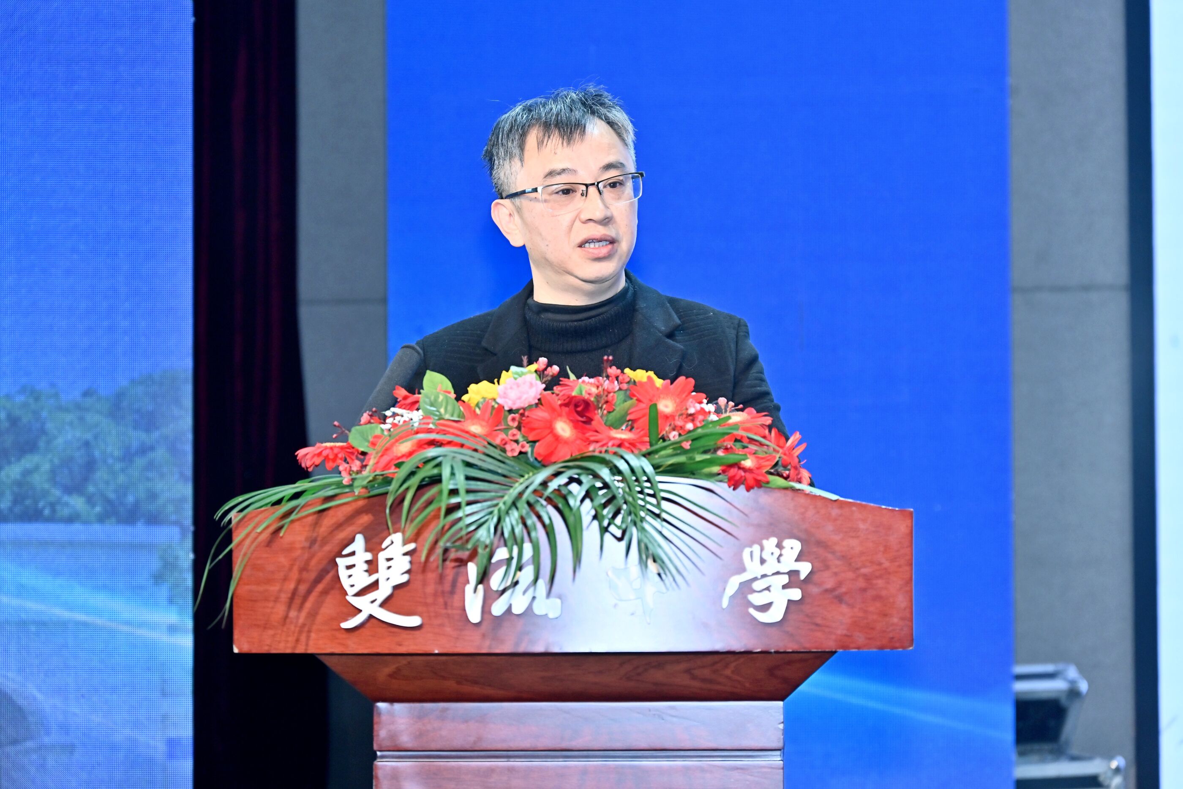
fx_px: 4108
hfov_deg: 16.4
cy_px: 394
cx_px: 592
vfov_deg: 11.0
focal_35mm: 125
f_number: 6.3
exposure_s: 1/125
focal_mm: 125
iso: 500
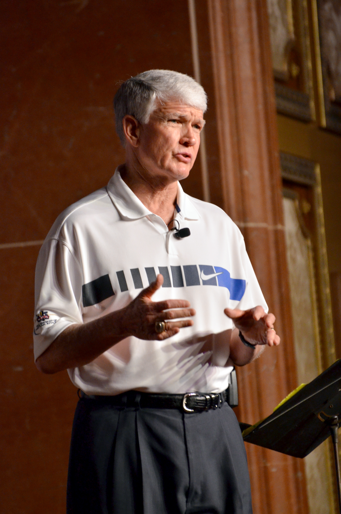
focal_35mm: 360
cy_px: 257
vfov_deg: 5.7
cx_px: 170
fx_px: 5138
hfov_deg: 3.8
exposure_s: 1/250
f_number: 5.6
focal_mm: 240
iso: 2000
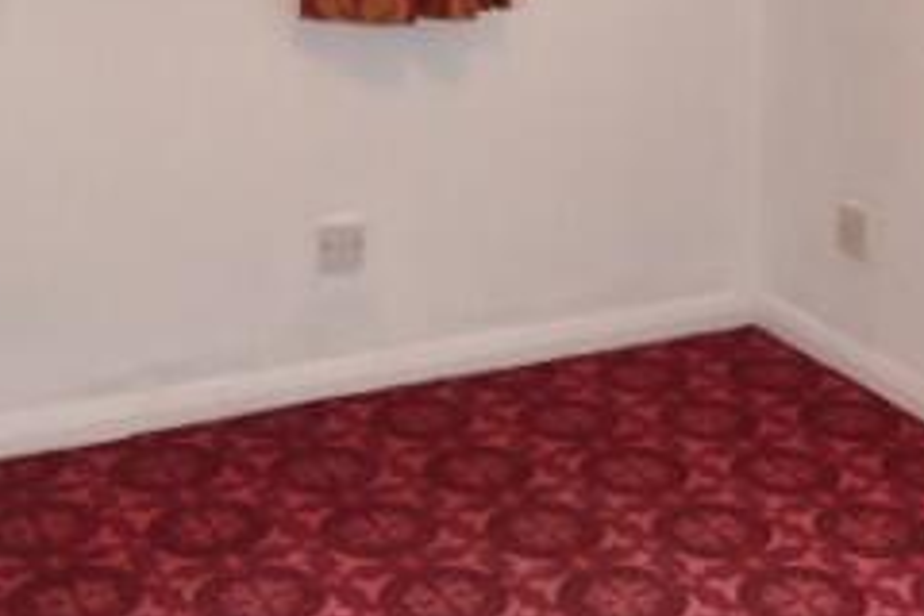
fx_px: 1643
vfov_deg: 19.4
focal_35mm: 64
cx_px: 612
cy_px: -210
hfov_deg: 31.2
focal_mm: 10
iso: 450
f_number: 4.5
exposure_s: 1/60
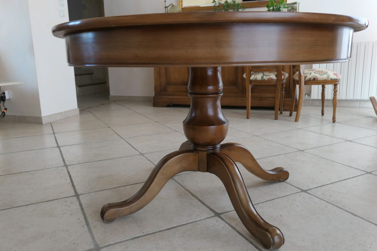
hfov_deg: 63.7
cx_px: 188
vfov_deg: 45.0
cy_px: 126
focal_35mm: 29
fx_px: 304
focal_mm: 10.6
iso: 500
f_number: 3.5
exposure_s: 1/80
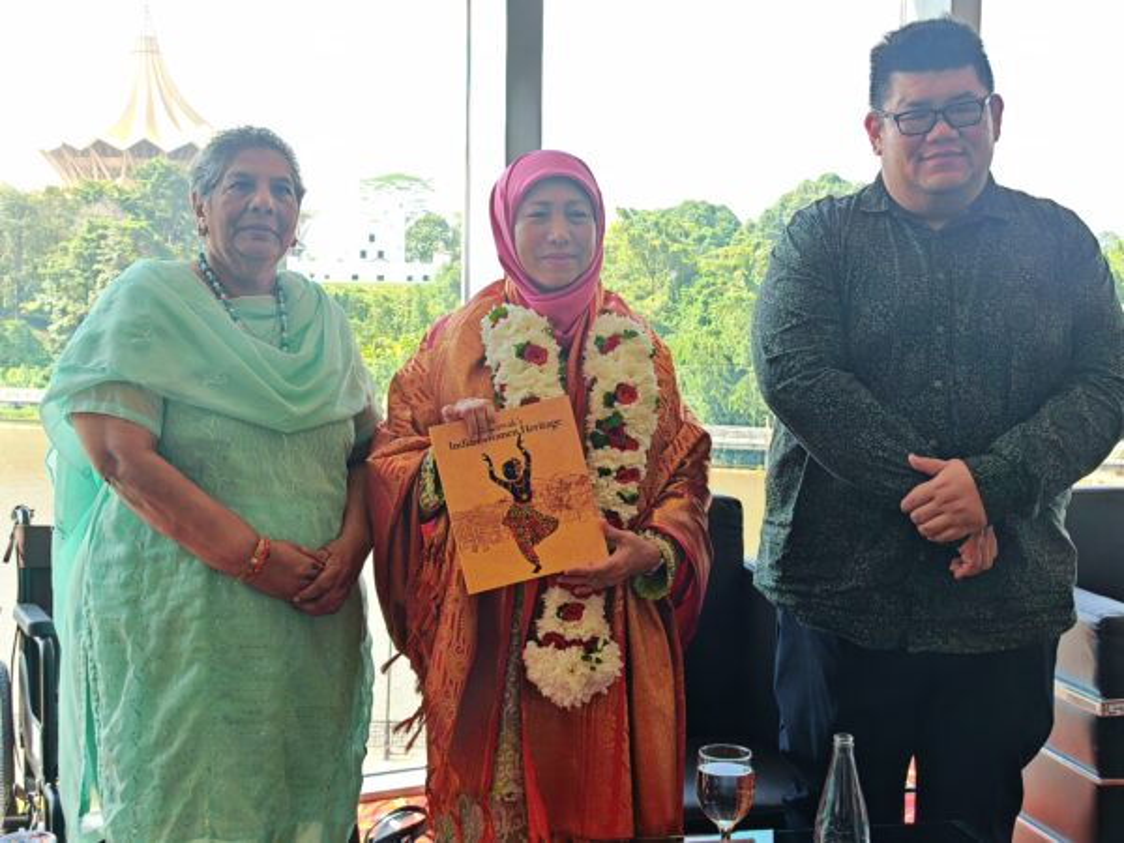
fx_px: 1559
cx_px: 562
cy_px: 422
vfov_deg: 30.3
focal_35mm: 48
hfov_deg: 39.7
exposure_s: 1/300
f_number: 2
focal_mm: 6.83
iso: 100
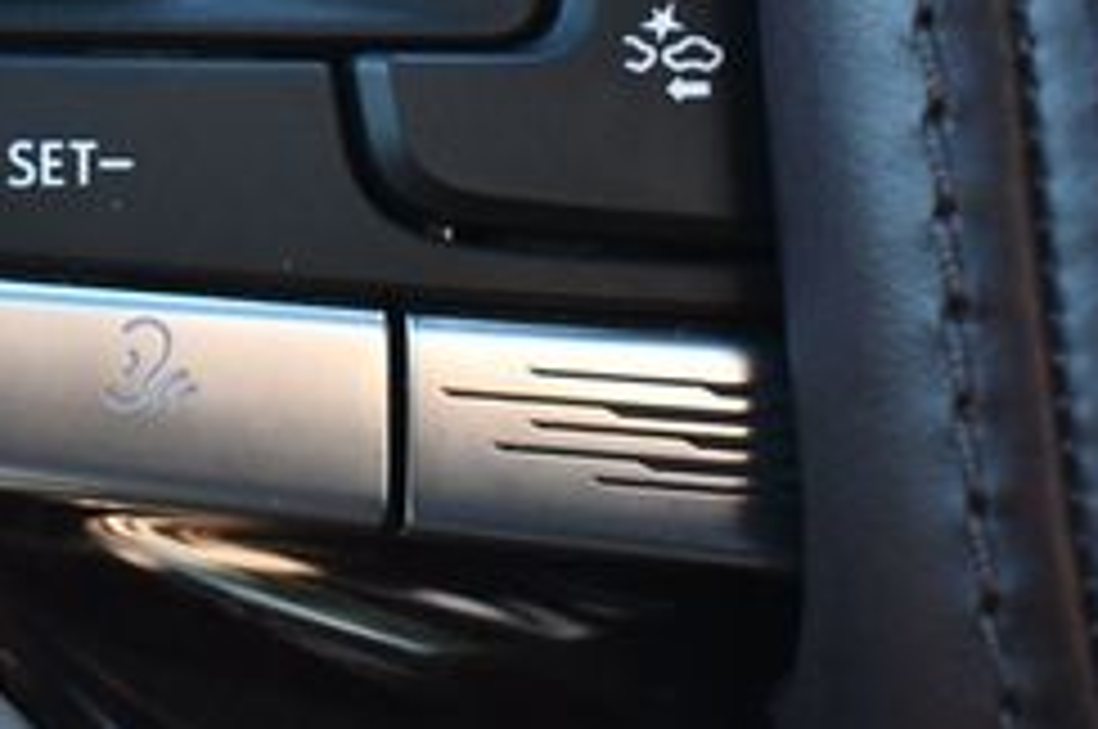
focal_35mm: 118
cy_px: -90
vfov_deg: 11.4
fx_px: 3594
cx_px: 63
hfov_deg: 17.1
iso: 1100
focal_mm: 30
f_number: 4.2
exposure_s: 1/125
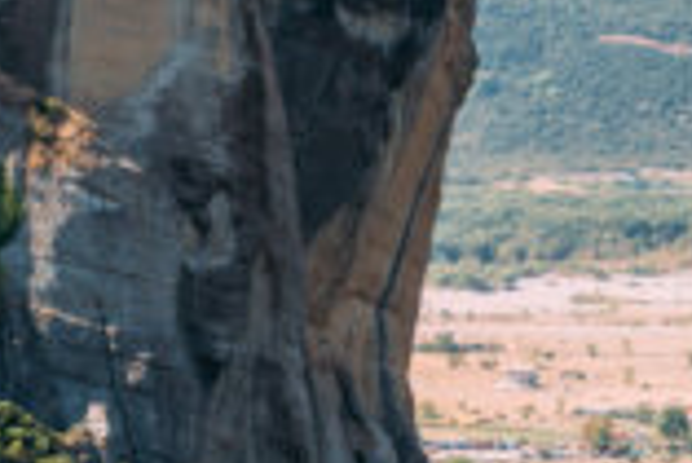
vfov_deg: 4.5
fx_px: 5887
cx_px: 811
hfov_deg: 6.7
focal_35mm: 306
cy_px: 4
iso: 160
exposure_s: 1/500
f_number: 3.2
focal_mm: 60
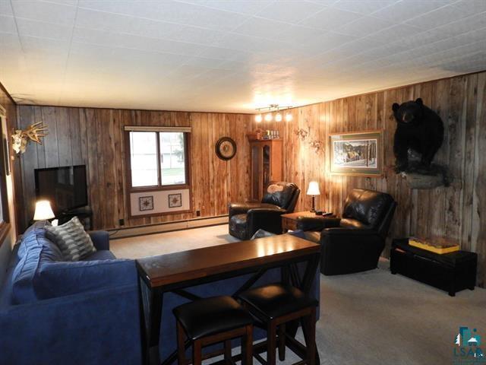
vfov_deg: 56.8
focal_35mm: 24
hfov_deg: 71.6
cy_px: 182
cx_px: 243
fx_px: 337
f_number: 3.3
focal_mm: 4.3
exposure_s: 1/15
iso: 800
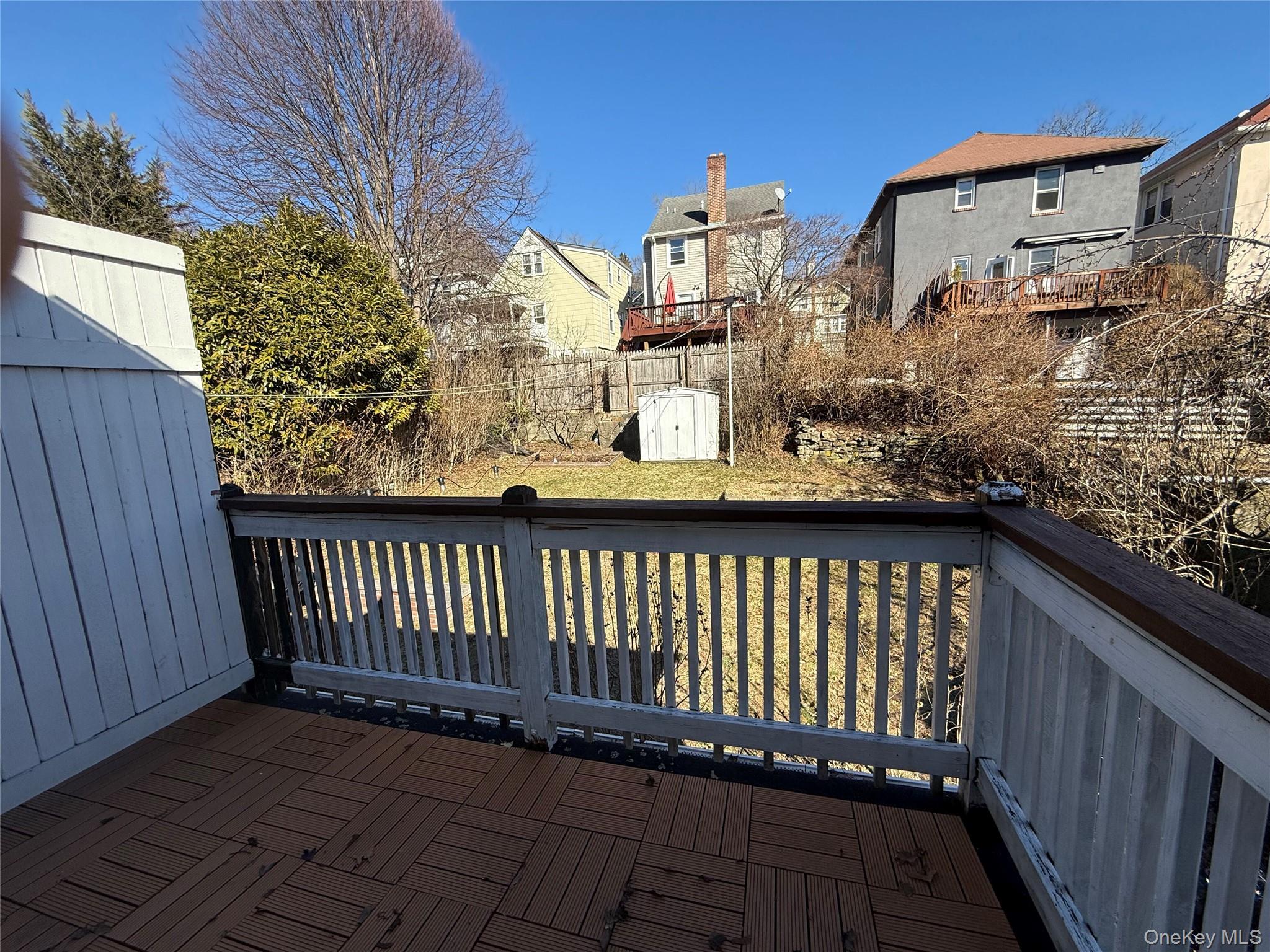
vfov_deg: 85.7
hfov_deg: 102.1
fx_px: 514
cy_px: 476
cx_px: 635
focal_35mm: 14
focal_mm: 2.22
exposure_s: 1/1613
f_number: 2.2
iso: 64
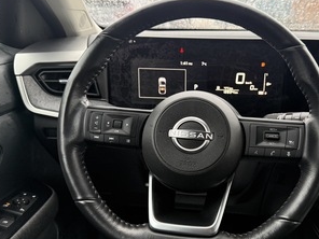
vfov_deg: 41.8
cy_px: 125
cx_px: 202
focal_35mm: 34
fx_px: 313
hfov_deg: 53.3
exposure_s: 1/57
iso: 250
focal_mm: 6.76
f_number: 1.78
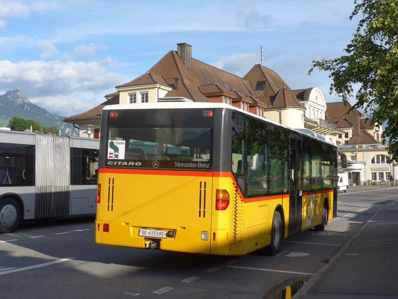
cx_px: 199
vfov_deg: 29.6
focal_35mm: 49
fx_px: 563
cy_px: 127
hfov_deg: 38.9
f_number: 2.8
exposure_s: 1/1000
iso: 80
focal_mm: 8.4
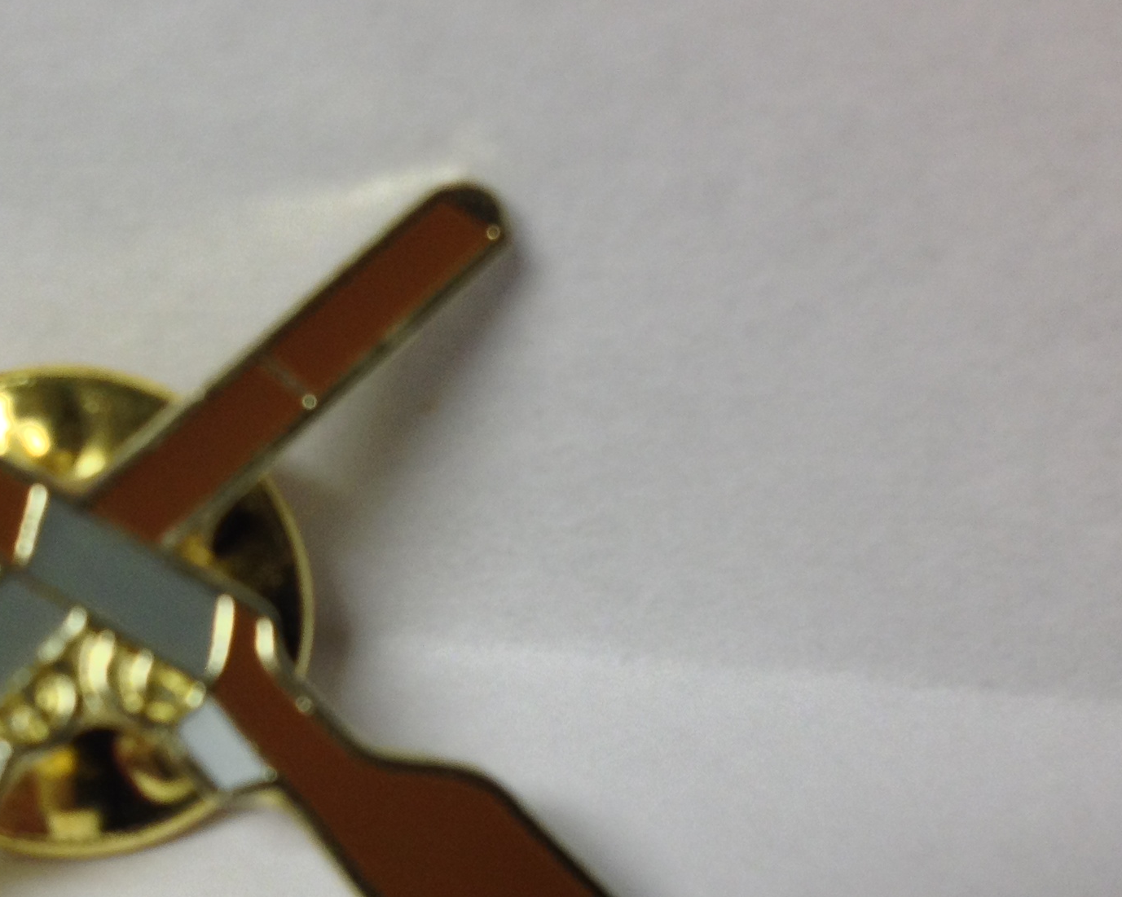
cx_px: 211
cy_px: 641
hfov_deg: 23.2
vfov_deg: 18.8
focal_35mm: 81
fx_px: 2689
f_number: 2.4
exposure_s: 1/30
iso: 50
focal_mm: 4.28
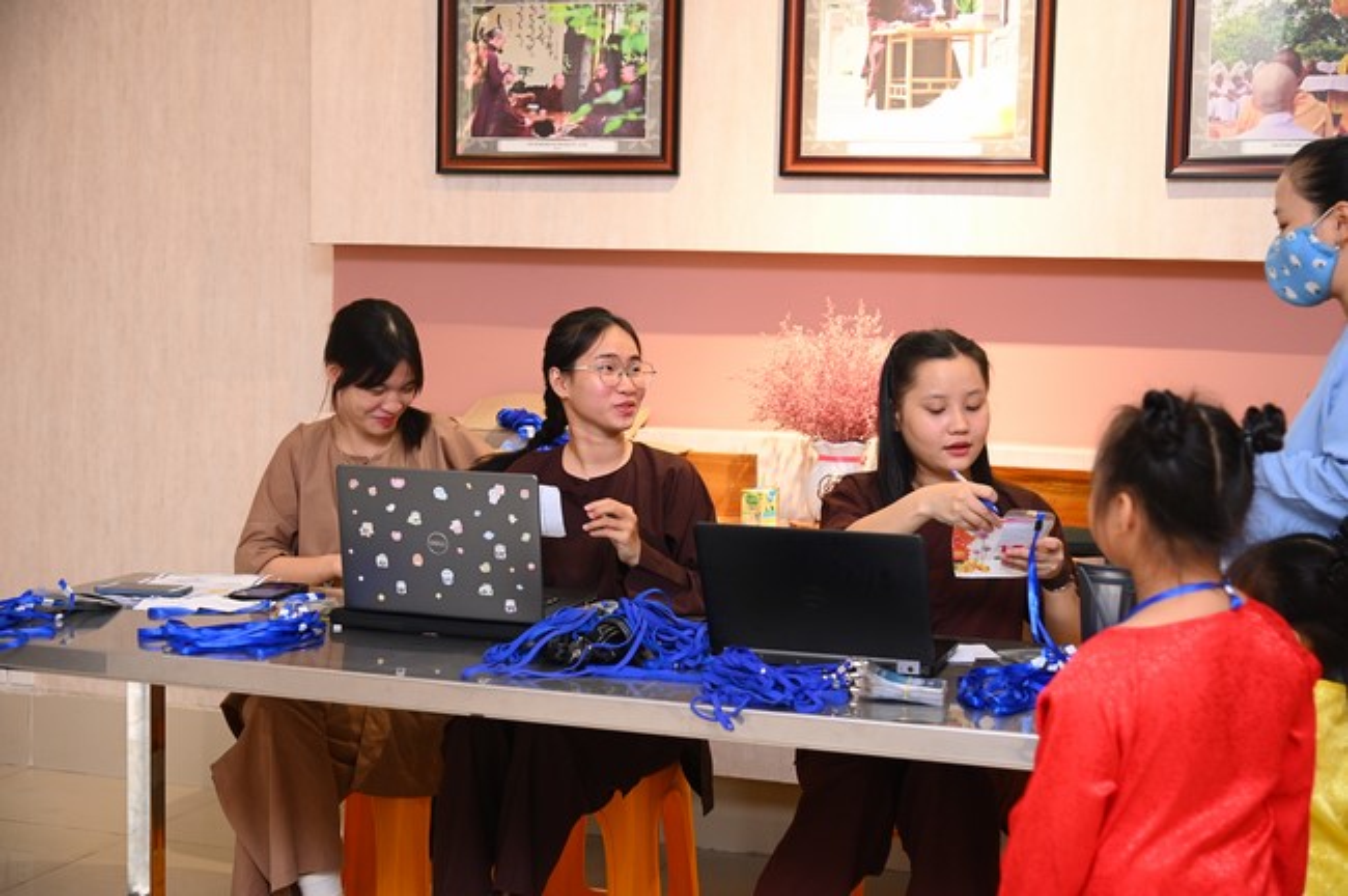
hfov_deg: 38.2
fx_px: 1945
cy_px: 448
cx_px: 674
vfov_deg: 25.9
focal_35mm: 52
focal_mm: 52
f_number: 4
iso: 2000
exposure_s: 1/125
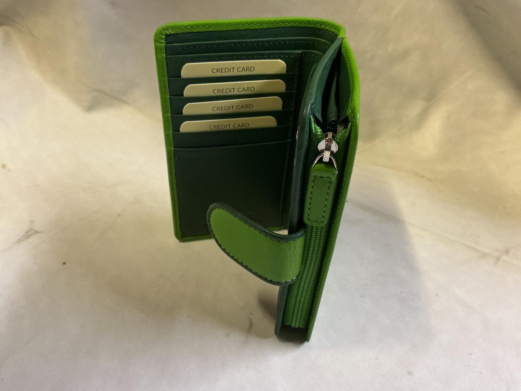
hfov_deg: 61.7
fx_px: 436
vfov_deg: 48.2
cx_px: 260
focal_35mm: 29
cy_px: 196
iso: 200
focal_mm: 3
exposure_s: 1/50
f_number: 1.8
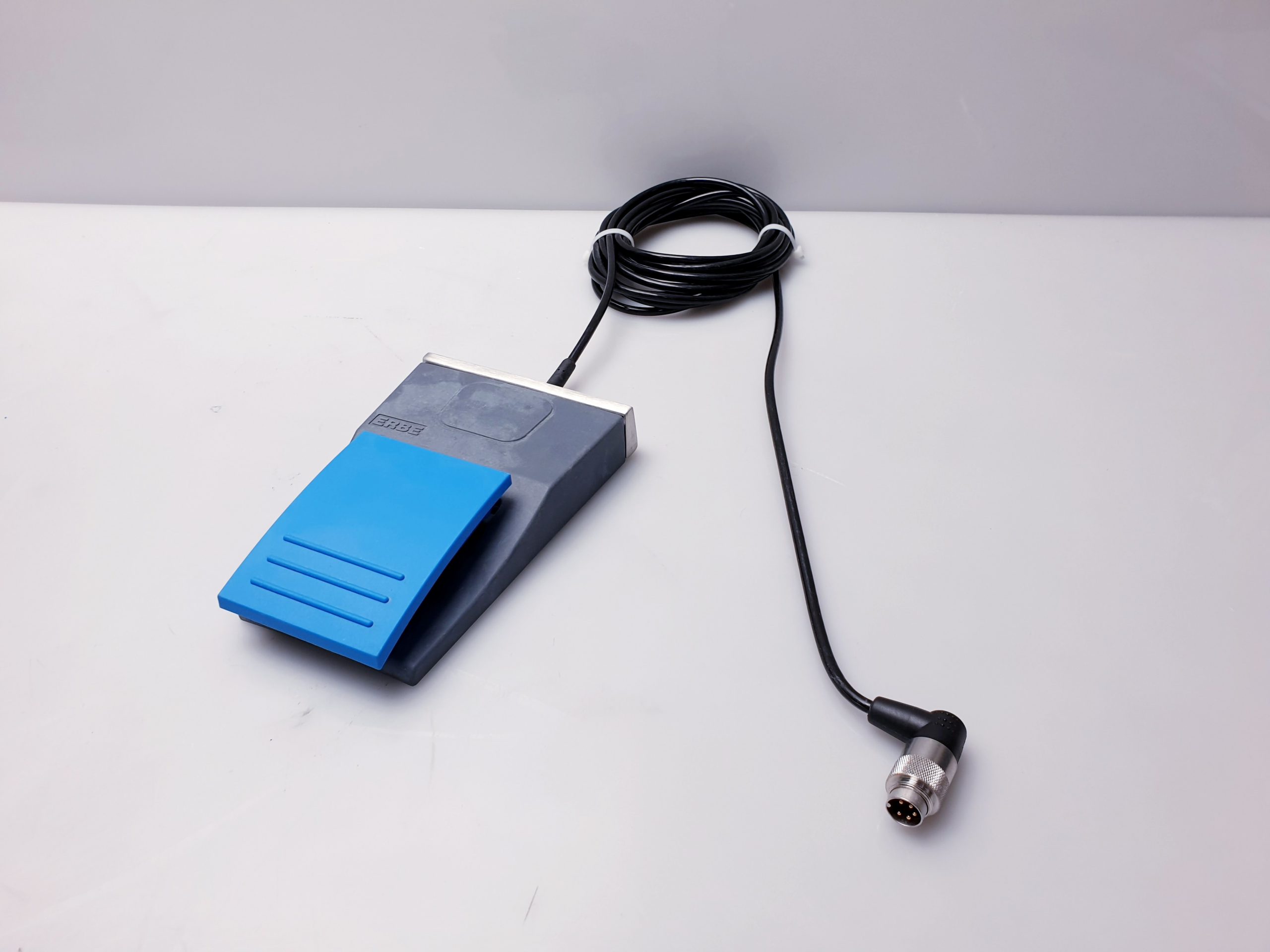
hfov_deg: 67.3
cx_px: 635
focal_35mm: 26
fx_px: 954
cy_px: 476
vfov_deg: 53.1
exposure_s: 1/100
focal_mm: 4.3
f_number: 2.4
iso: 50
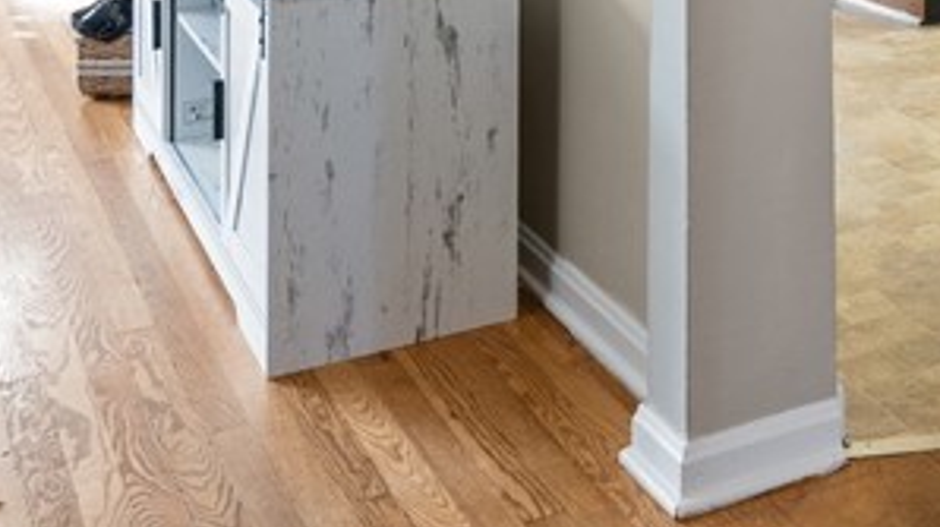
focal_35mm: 65
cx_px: 1003
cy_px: -350
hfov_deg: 29.6
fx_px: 1619
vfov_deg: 16.2
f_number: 9
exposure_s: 1.6
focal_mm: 17
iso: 250
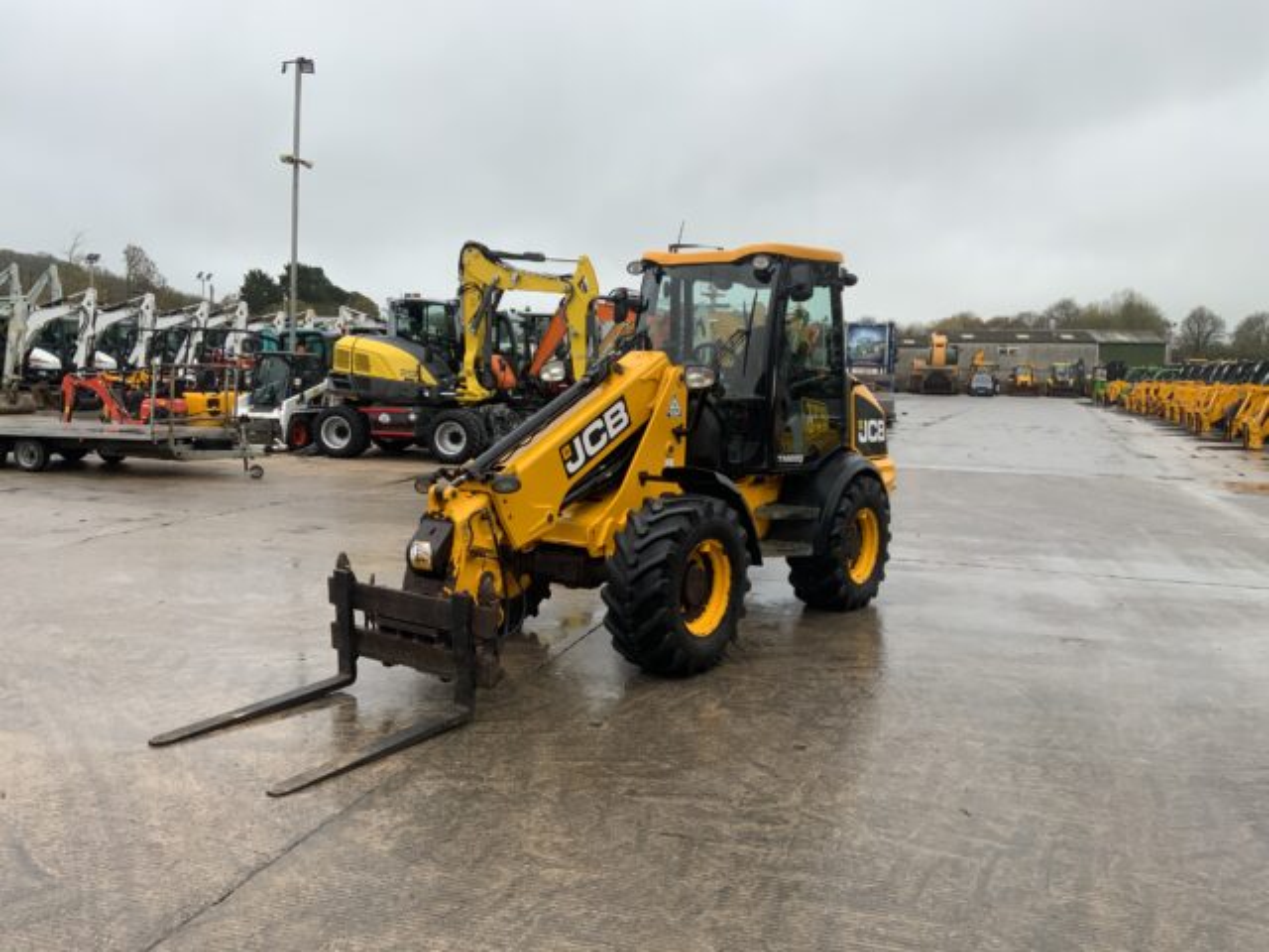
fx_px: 1063
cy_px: 476
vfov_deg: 48.2
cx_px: 634
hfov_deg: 61.7
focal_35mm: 29
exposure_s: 1/403
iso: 16
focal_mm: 3
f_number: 1.8
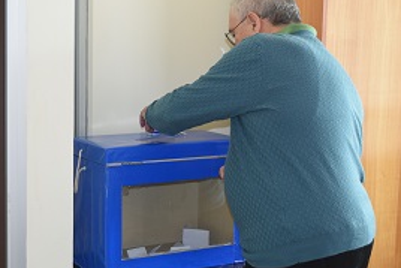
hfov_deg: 26.6
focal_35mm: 76
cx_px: 204
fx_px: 847
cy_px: 122
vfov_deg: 18.0
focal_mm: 32
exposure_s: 1/100
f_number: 5
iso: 800
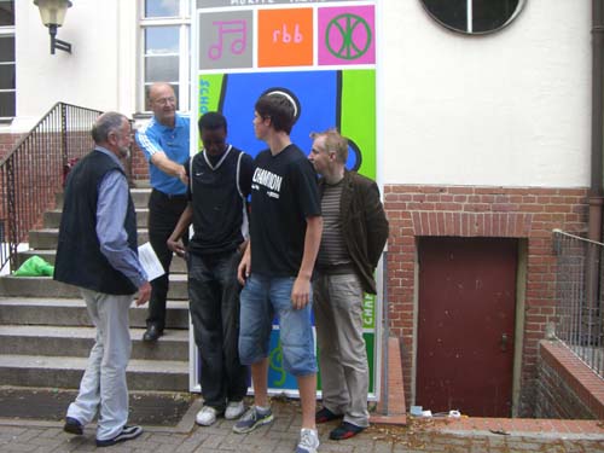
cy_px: 226
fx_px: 663
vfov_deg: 37.7
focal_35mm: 38
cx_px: 302
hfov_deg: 49.0
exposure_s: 1/125
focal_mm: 6.2
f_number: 2.7
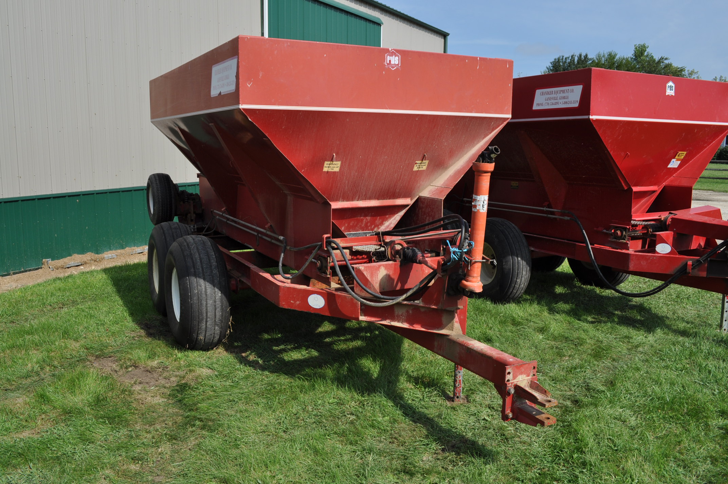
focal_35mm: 30
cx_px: 364
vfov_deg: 43.5
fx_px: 606
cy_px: 242
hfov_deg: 62.0
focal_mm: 20
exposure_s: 1/400
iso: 200
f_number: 10
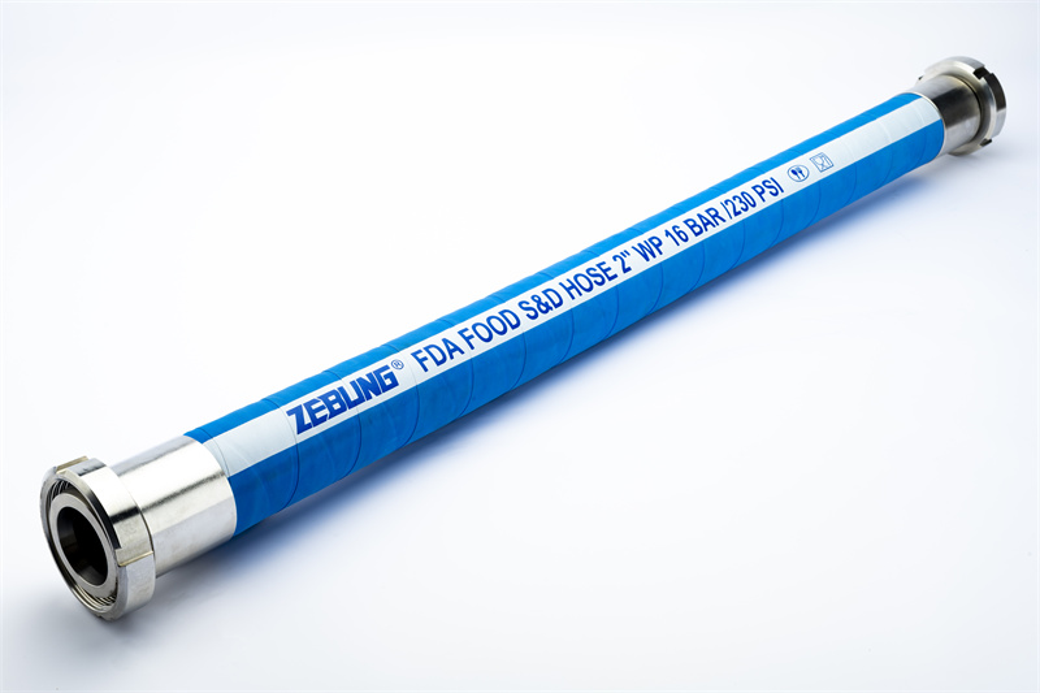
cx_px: 520
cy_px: 346
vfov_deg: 27.0
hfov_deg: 39.6
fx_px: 1444
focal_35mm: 50
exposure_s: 1/125
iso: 64
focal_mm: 50
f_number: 16
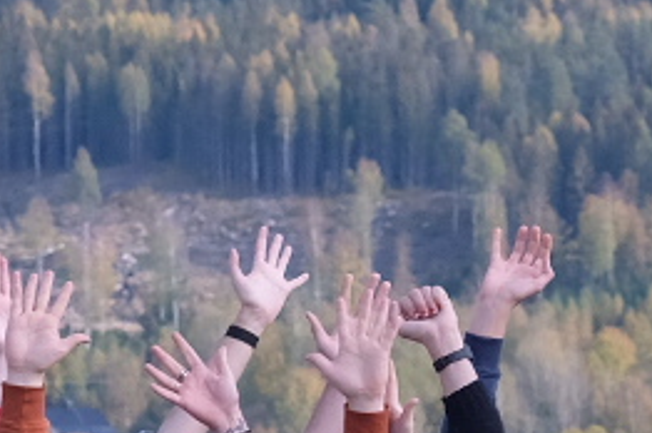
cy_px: 468
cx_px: 172
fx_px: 10310
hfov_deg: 3.6
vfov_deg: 2.4
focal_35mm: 570
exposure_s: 1/800
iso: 640
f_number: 5
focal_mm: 56
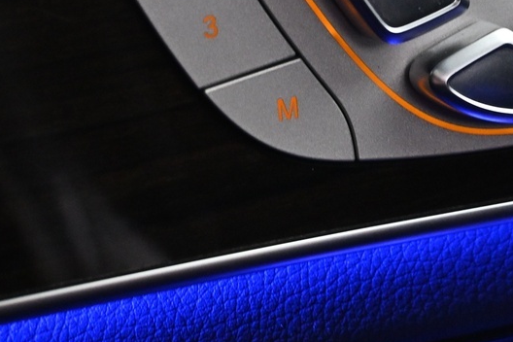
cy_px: -102
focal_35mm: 94
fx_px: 1344
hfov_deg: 21.5
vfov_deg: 13.9
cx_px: 358
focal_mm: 20.5
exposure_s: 1/20
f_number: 3.8
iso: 1600
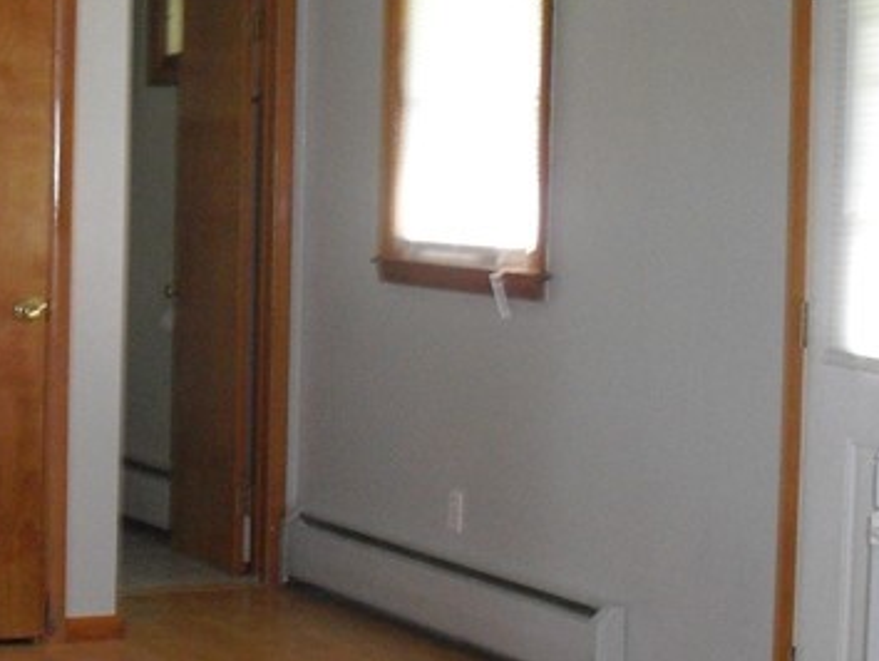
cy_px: 306
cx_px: 211
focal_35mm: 104
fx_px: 2643
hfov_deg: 18.8
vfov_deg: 14.2
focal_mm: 6.3
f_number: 3.1
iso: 400
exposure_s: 1/60
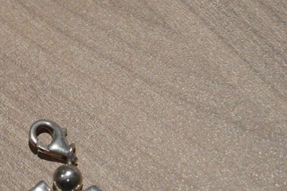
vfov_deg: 7.0
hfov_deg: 10.5
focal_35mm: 195
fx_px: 1554
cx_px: 65
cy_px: 90
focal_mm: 50
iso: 1600
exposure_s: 1/60
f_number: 5.6
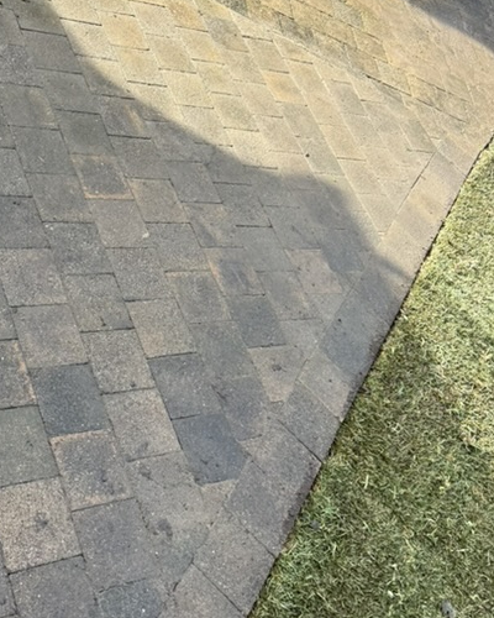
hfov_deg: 31.1
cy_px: 224
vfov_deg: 38.5
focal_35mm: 48
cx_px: 143
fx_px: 877
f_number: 1.78
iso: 80
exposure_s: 1/539
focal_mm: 6.76
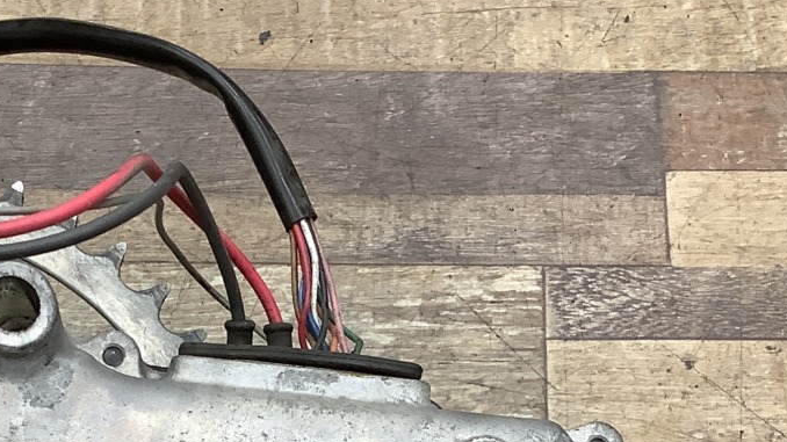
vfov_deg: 14.1
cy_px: 598
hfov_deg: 25.8
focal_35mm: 82
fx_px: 1711
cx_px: 272
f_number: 2.4
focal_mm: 3.3
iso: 125
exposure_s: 1/60
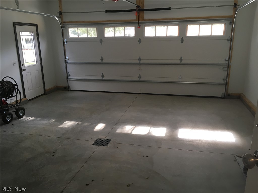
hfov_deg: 61.7
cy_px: 96
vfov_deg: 48.2
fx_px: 216
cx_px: 129
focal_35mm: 29
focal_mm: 4.15
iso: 25
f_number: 2.2
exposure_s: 1/30
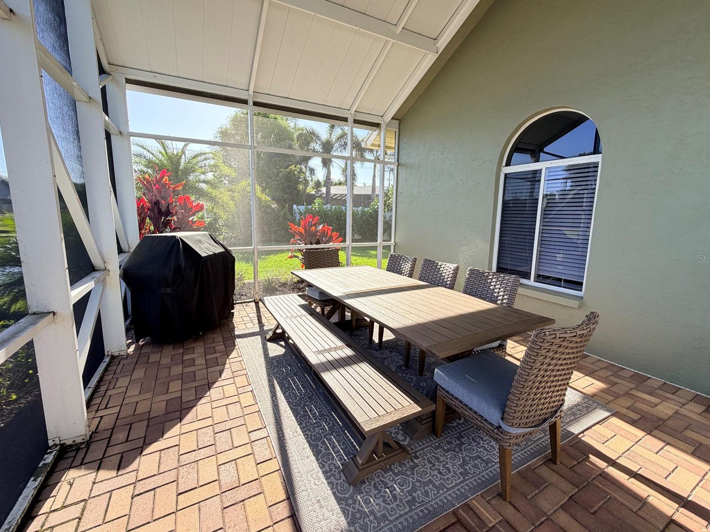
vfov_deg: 81.7
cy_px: 258
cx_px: 363
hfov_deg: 98.2
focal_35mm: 15
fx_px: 308
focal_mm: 2.22
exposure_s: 1/229
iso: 40
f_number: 2.2
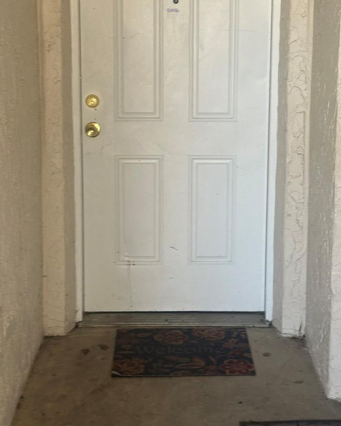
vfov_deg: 28.9
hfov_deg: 23.4
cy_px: 138
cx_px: 208
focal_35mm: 65
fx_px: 820
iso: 80
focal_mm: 6.86
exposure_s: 1/70
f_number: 1.78
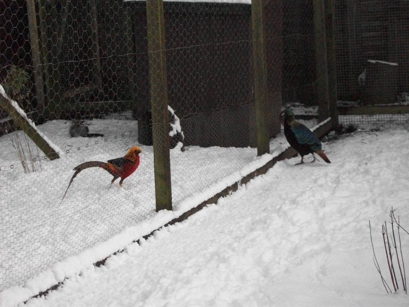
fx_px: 1134
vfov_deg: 15.4
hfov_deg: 20.4
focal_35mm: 96
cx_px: 204
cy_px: 154
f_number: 5.2
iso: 800
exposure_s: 1/400
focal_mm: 17.1
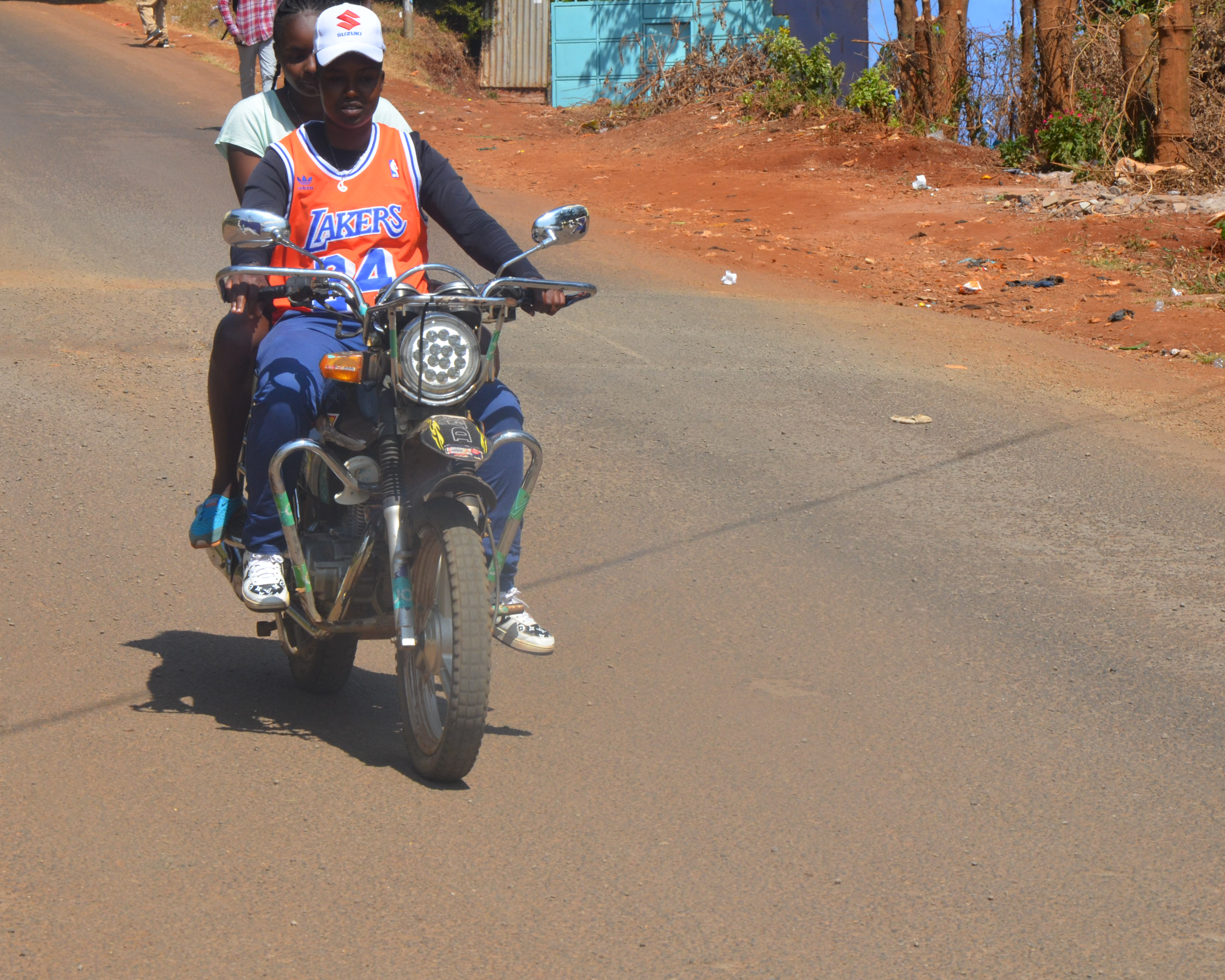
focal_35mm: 128
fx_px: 4625
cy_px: 489
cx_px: 560
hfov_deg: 15.1
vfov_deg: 12.1
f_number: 11
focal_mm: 75
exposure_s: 1/500
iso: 400
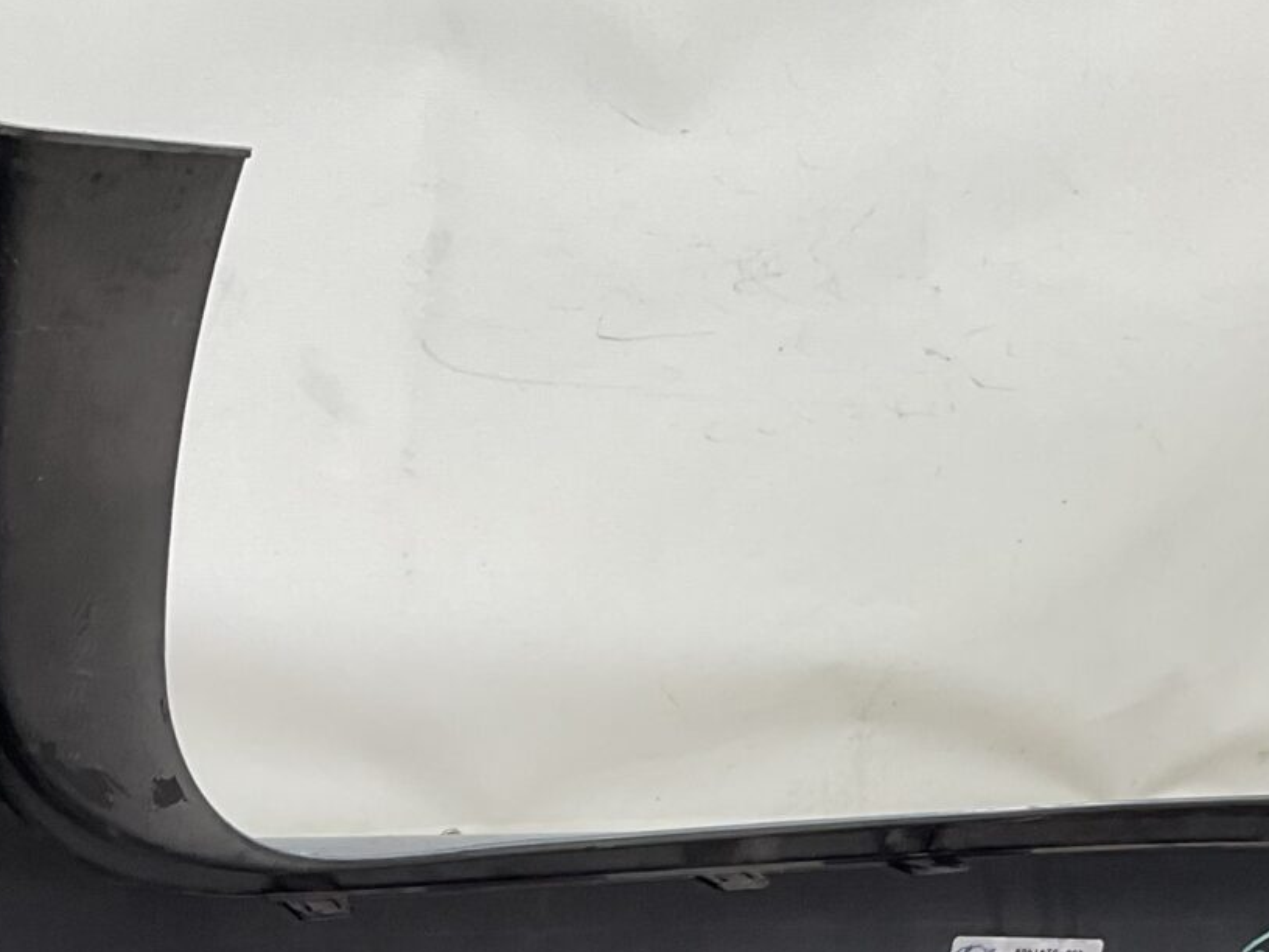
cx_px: 337
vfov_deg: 15.5
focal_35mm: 91
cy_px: 1235
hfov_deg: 21.4
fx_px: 3336
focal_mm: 3
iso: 32
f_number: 1.8
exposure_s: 1/120
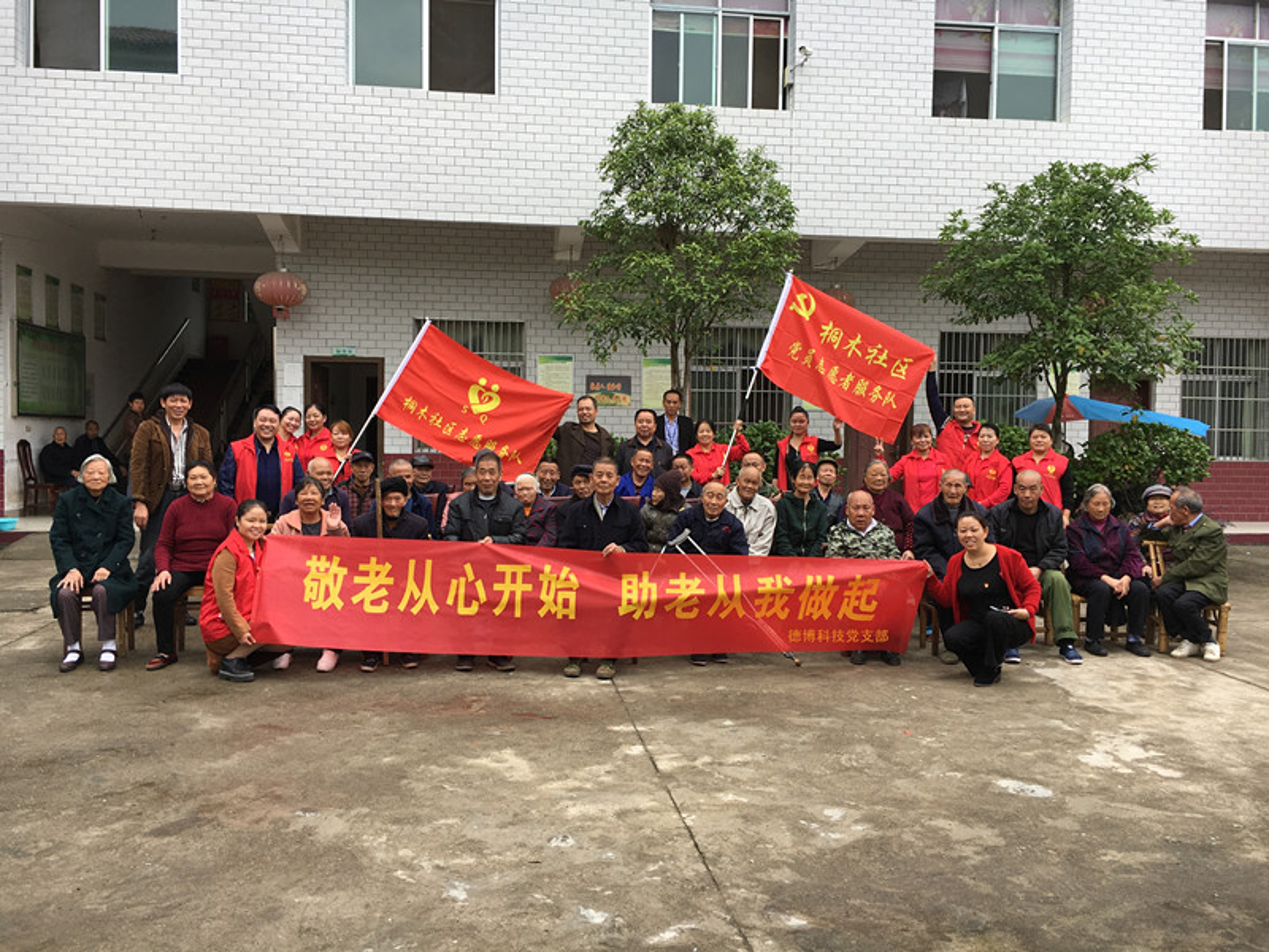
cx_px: 634
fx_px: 1063
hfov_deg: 61.7
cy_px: 476
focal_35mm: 29
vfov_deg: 48.2
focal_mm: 4.15
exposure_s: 1/447
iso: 25
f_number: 2.2
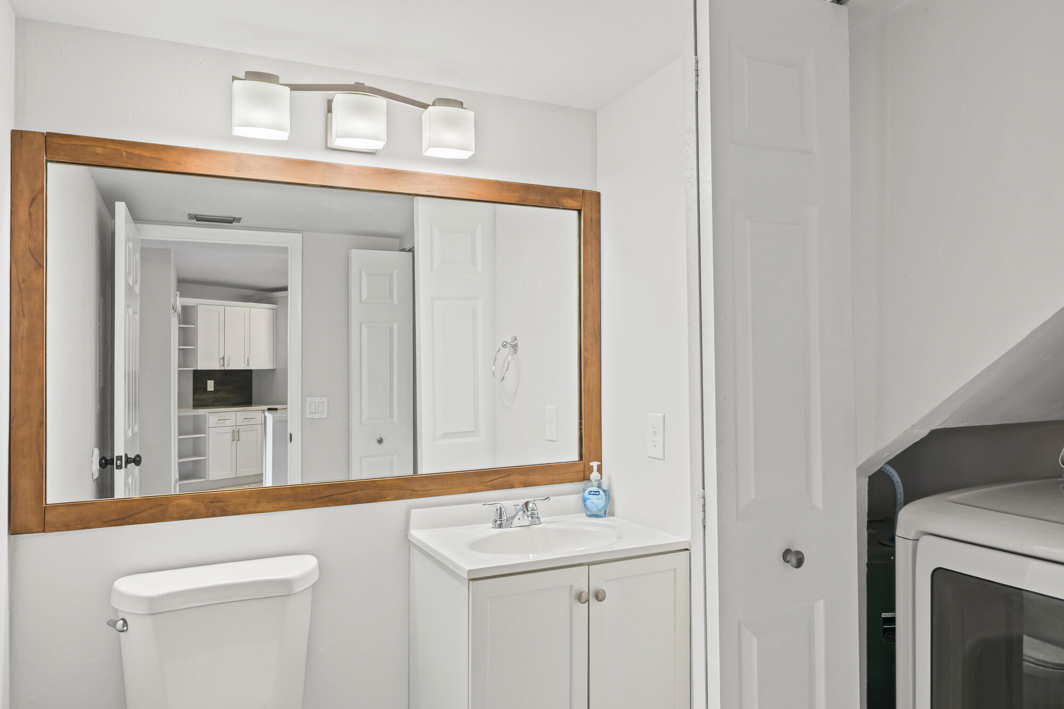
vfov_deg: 53.1
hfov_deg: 73.7
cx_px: 532
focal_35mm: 24
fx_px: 709
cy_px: 354
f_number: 13
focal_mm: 24
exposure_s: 1
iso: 100
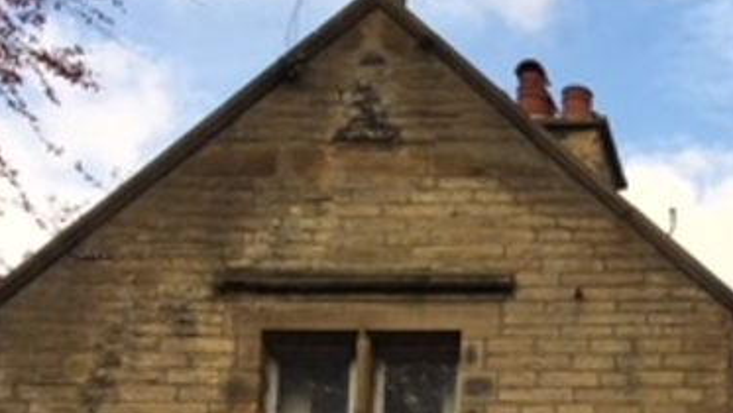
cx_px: 828
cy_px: 716
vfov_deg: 11.8
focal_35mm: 96
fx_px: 1866
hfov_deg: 21.0
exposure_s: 1/793
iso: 25
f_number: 2.2
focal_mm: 4.15
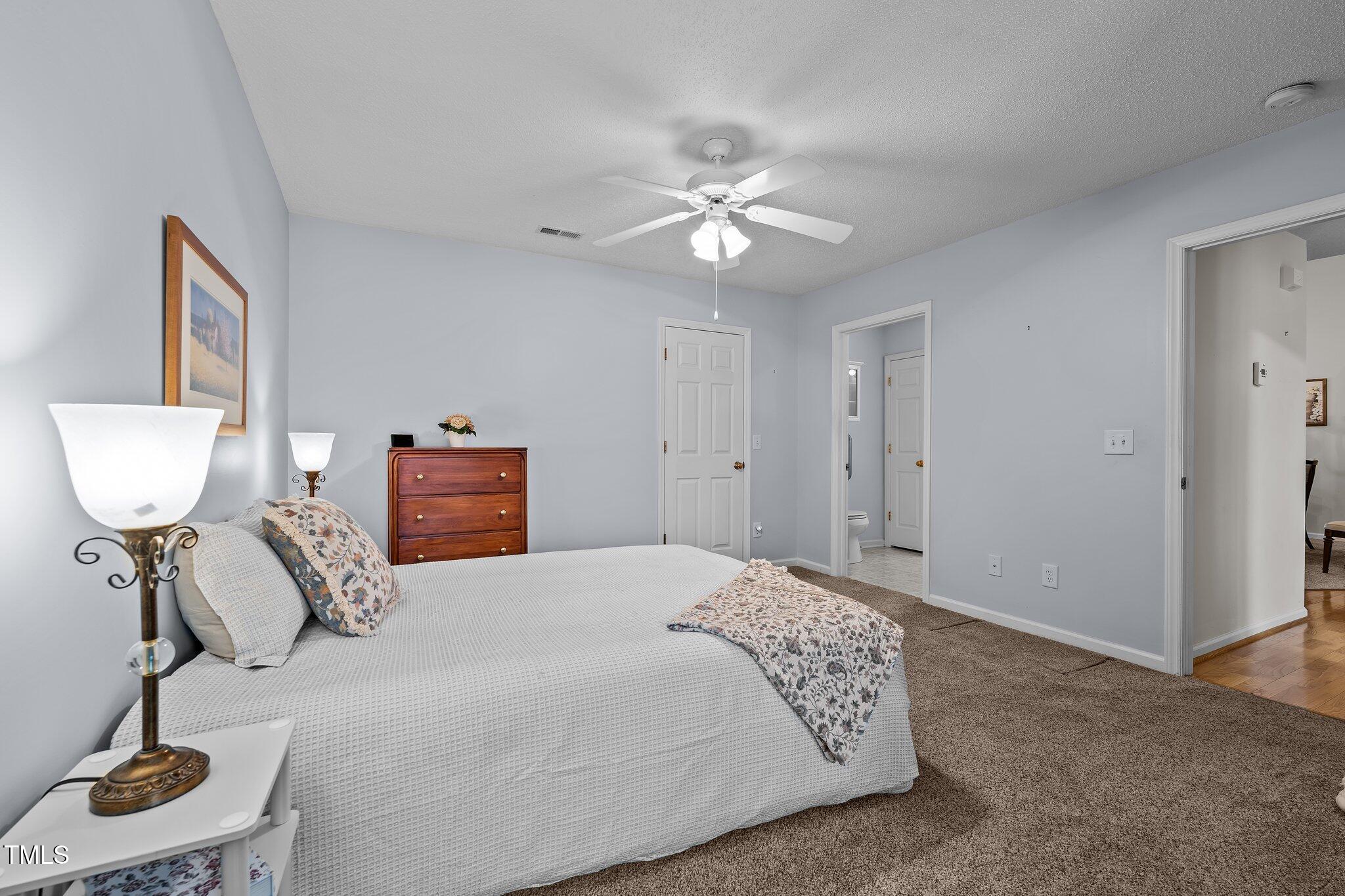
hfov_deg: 104.3
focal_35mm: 14
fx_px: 523
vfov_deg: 81.2
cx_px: 672
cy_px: 448
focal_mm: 14
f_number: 7.1
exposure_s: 1.3
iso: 200
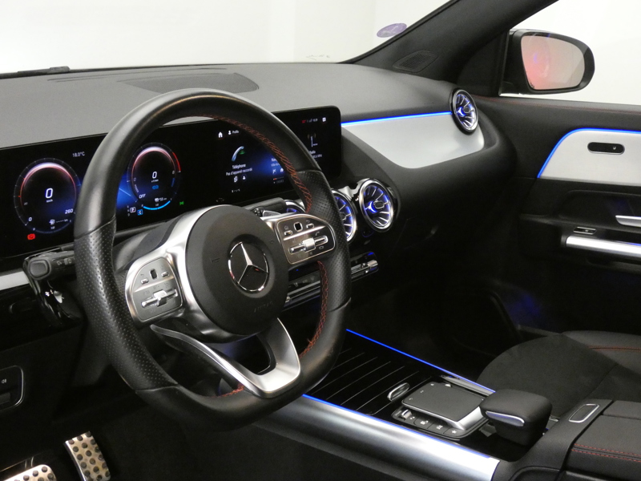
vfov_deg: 33.6
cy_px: 240
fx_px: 796
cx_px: 320
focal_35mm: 43
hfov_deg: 43.9
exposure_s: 1/20
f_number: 3.7
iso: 1600
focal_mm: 7.8
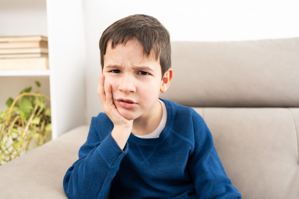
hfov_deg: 54.4
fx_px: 291
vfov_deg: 37.9
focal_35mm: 35
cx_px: 150
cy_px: 100
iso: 100
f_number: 3.2
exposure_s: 1/250
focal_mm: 35
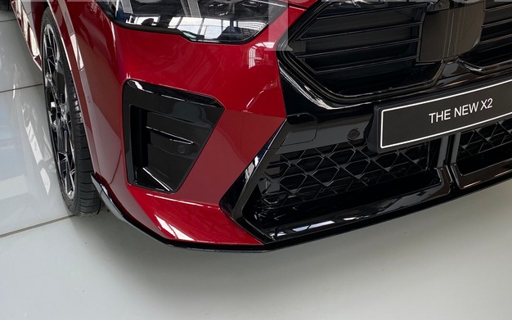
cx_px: 278
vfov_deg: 25.9
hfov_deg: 42.6
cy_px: -6
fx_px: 656
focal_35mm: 47
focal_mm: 4.25
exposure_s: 1/121
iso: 100
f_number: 1.8
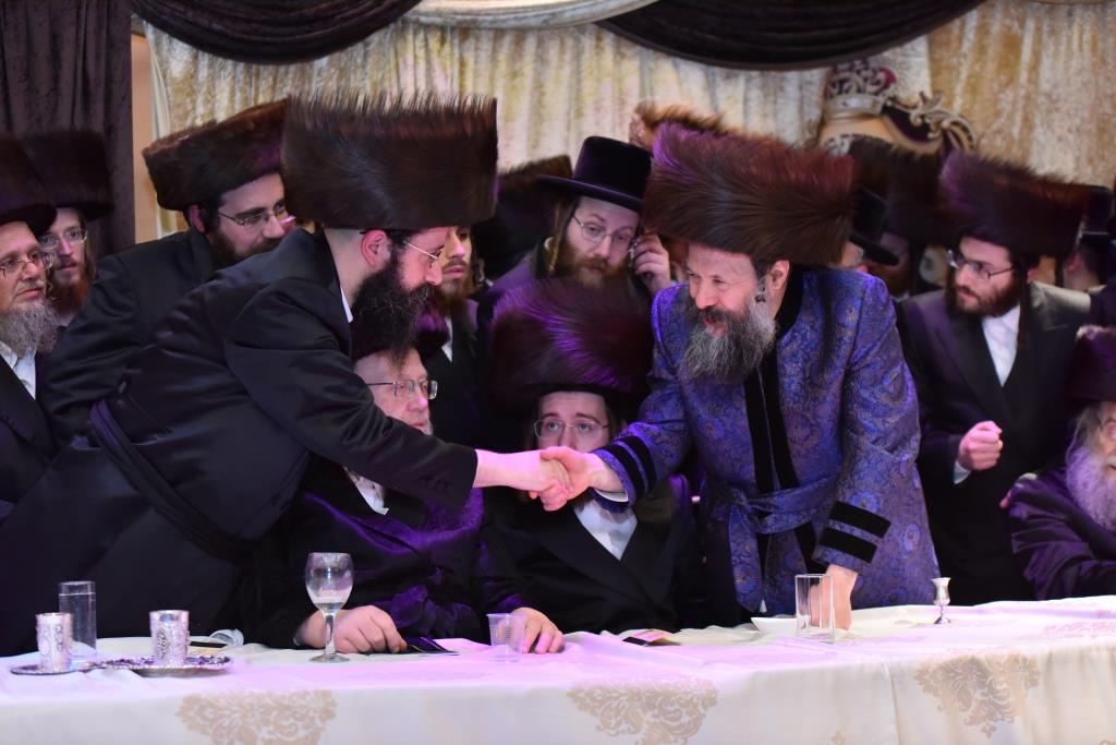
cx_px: 558
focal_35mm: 70
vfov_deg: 19.5
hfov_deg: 28.8
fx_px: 2170
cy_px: 372
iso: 2000
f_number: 2.8
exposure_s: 1/125
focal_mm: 70
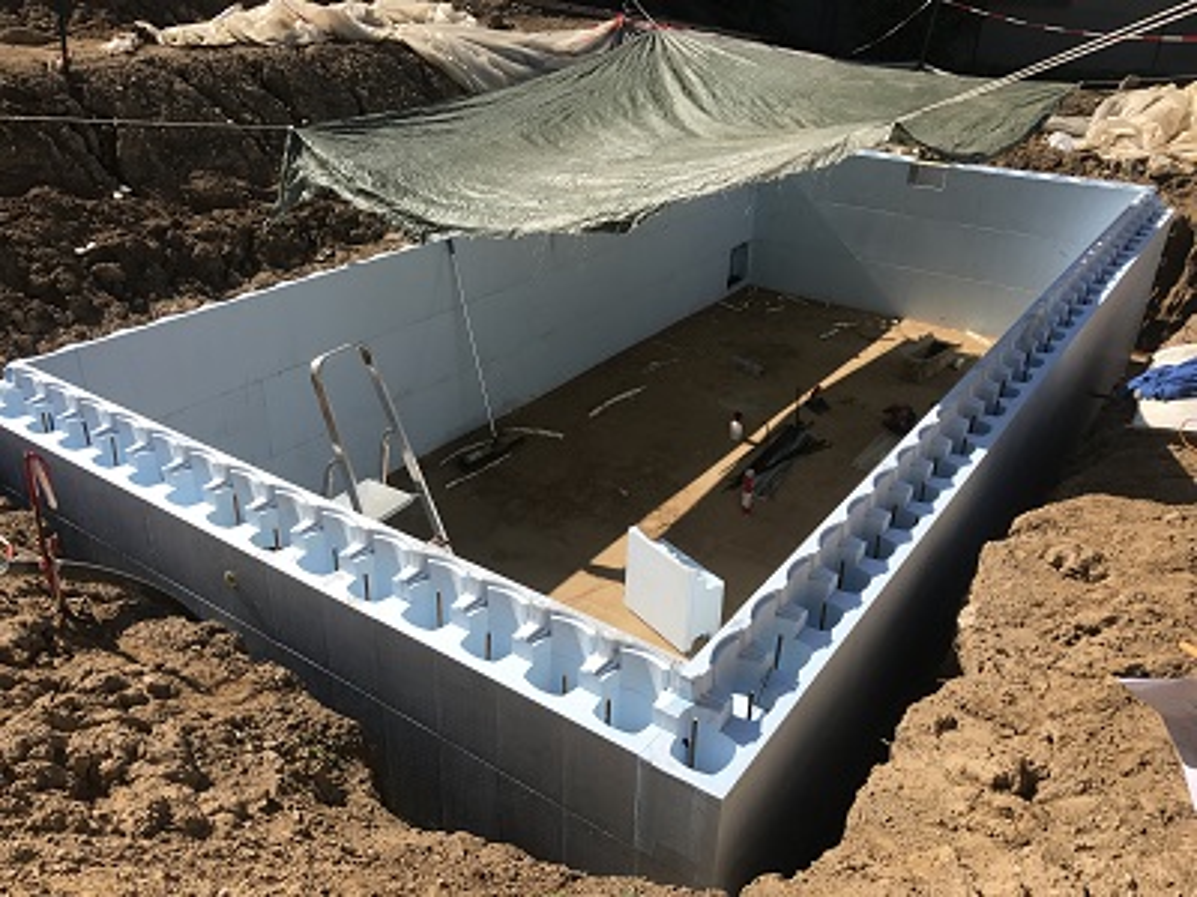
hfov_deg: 63.4
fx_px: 968
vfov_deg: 49.7
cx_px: 598
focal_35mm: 28
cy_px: 448
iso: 20
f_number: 1.8
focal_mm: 3.99
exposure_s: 1/2591
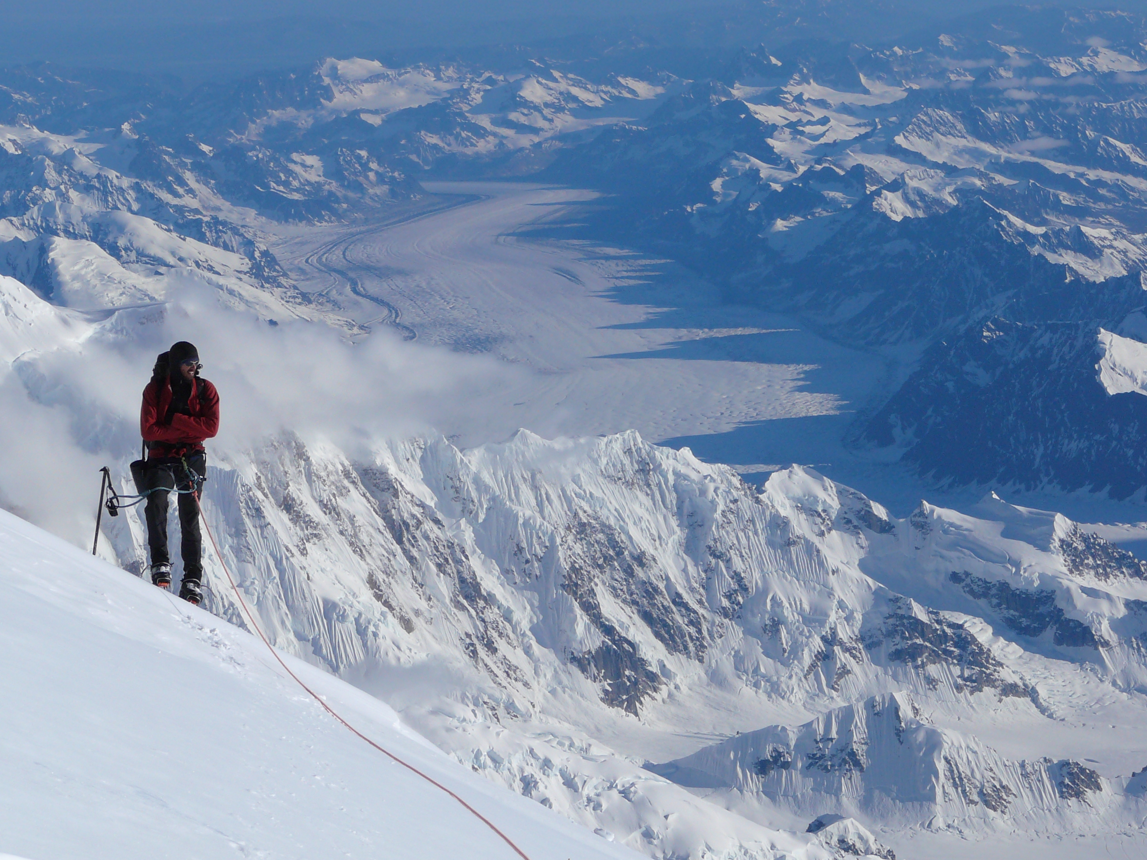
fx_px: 4241
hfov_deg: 15.4
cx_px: 574
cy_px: 430
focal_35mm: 128
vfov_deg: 11.6
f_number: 6.3
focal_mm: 19
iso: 80
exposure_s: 1/800
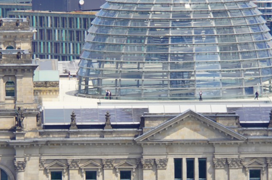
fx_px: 5205
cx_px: 145
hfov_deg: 3.0
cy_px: 97
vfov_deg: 2.0
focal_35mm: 690
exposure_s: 1/320
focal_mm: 185
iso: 100
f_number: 7.1
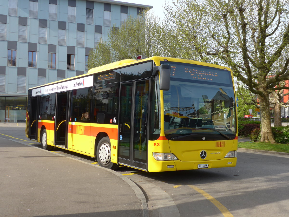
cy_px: 108
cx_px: 144
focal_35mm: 41
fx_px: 342
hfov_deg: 45.8
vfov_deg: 35.1
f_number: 2.8
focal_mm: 8.4
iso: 80
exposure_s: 1/640
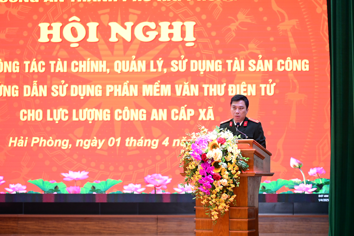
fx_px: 1180
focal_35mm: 120
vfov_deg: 11.4
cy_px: 118
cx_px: 177
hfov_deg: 17.1
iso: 3200
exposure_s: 1/160
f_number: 4
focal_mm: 120
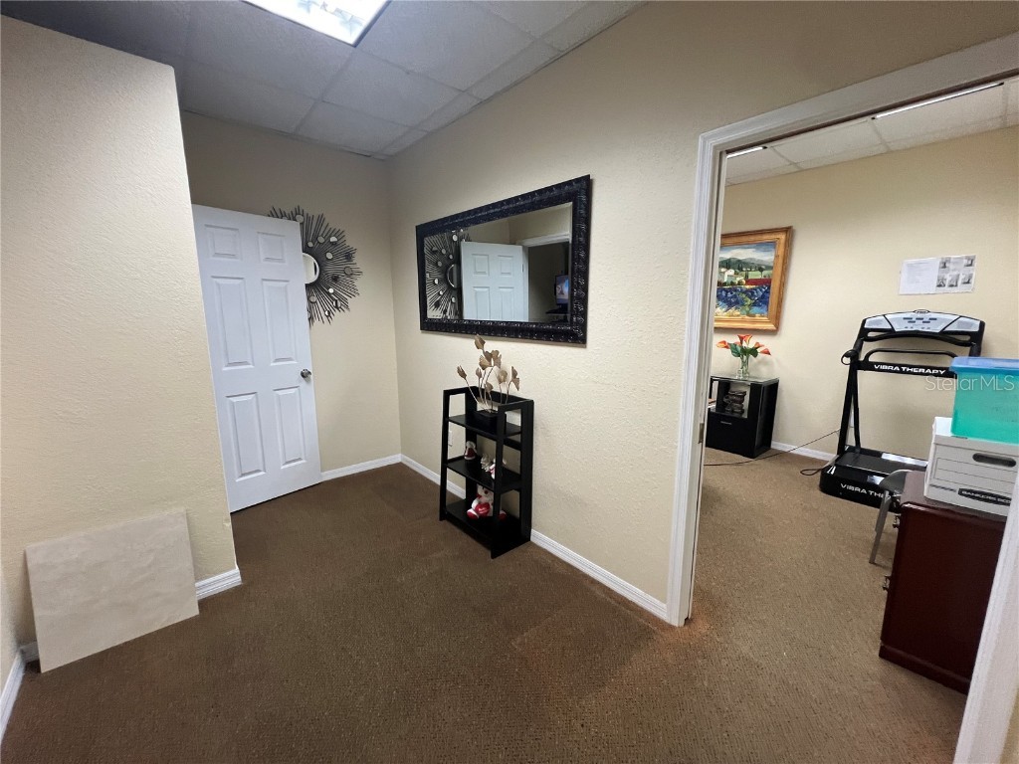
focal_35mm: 13
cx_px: 510
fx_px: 383
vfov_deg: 89.9
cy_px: 382
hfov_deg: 106.2
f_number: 1.8
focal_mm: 1.57
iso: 250
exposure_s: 1/120
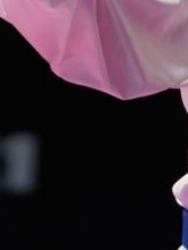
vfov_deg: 1.3
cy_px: 1
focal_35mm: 1574
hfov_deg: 0.9
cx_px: 16
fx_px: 11398
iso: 2000
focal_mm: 200
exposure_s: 1/1000
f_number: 2.8
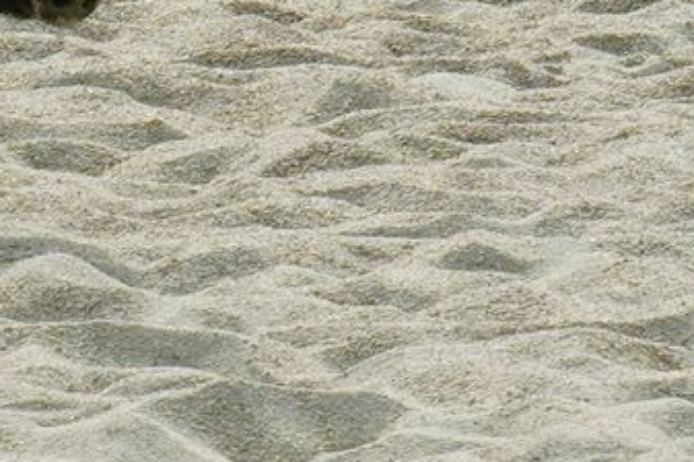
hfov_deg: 2.5
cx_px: -835
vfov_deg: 1.7
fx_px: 15773
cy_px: -429
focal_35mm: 819
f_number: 11
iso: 400
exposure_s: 1/250
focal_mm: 130
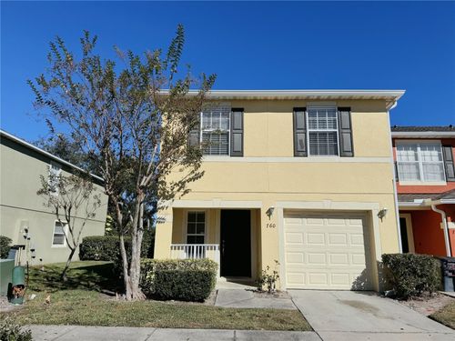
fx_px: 315
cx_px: 228
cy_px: 170
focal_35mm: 24
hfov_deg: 71.6
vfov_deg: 56.8
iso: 80
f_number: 1.78
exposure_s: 1/9009
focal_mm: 6.76
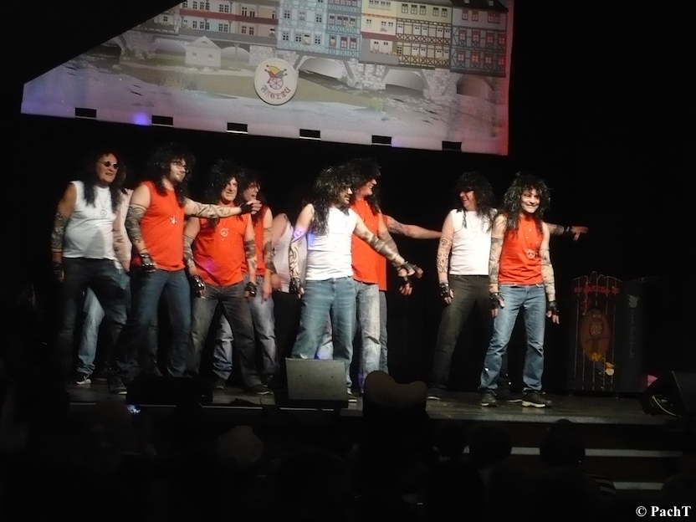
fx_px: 2031
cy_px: 261
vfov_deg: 14.6
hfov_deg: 19.4
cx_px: 348
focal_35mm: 101
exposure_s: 1/30
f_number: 4.2
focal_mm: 12.2
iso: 320
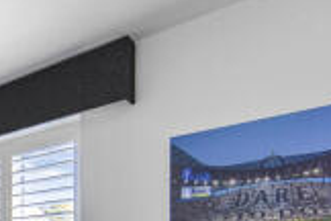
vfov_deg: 23.3
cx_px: -57
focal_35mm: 53
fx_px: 487
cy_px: 267
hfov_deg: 31.8
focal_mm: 18
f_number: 5.6
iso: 100
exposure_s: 1/20
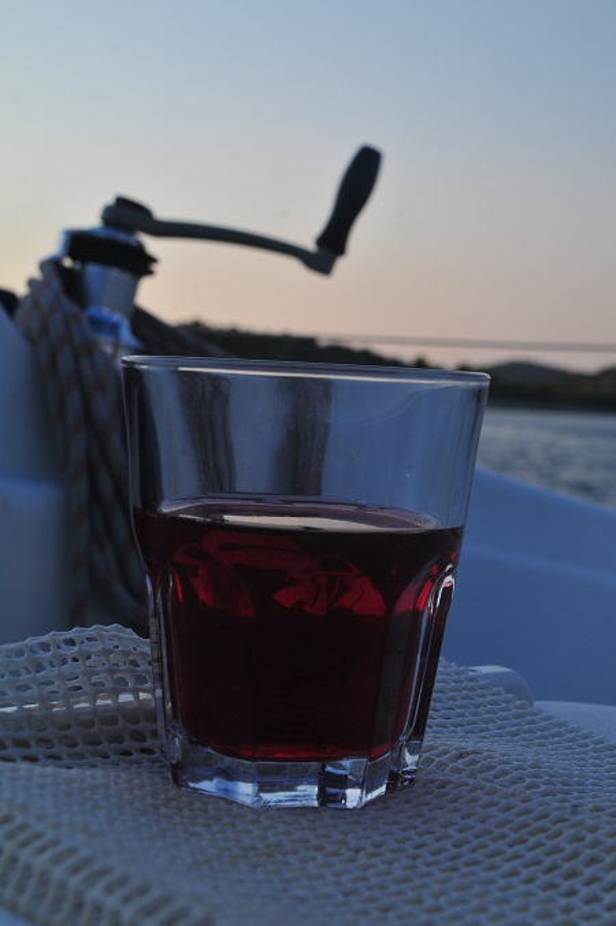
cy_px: 463
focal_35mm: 60
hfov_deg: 22.6
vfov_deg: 33.4
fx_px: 1543
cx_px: 308
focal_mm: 40
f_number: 11
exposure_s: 1/160
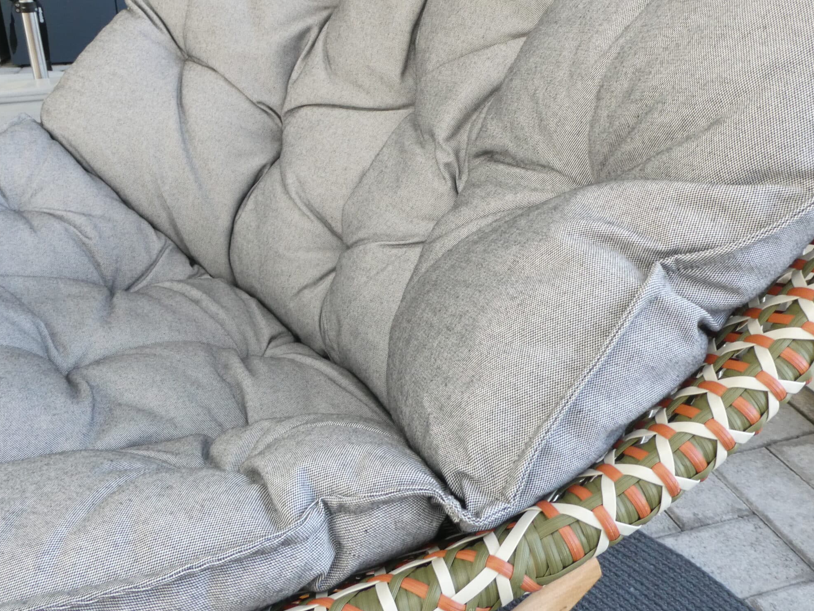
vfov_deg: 45.2
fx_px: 729
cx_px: 349
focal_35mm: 31
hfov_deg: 58.1
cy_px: 250
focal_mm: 4.3
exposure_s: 1/60
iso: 200
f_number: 3.3
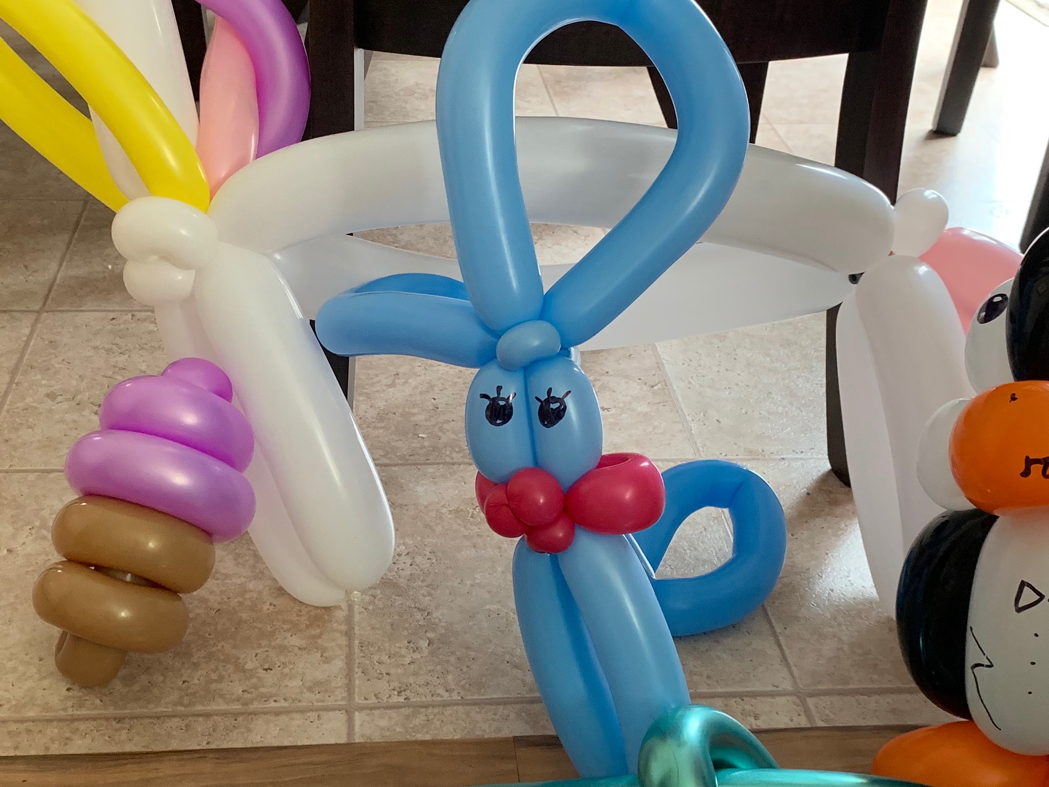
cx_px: 504
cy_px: 373
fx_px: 1424
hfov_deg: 40.4
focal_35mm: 47
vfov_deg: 30.9
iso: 320
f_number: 1.8
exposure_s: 1/60
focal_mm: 4.25
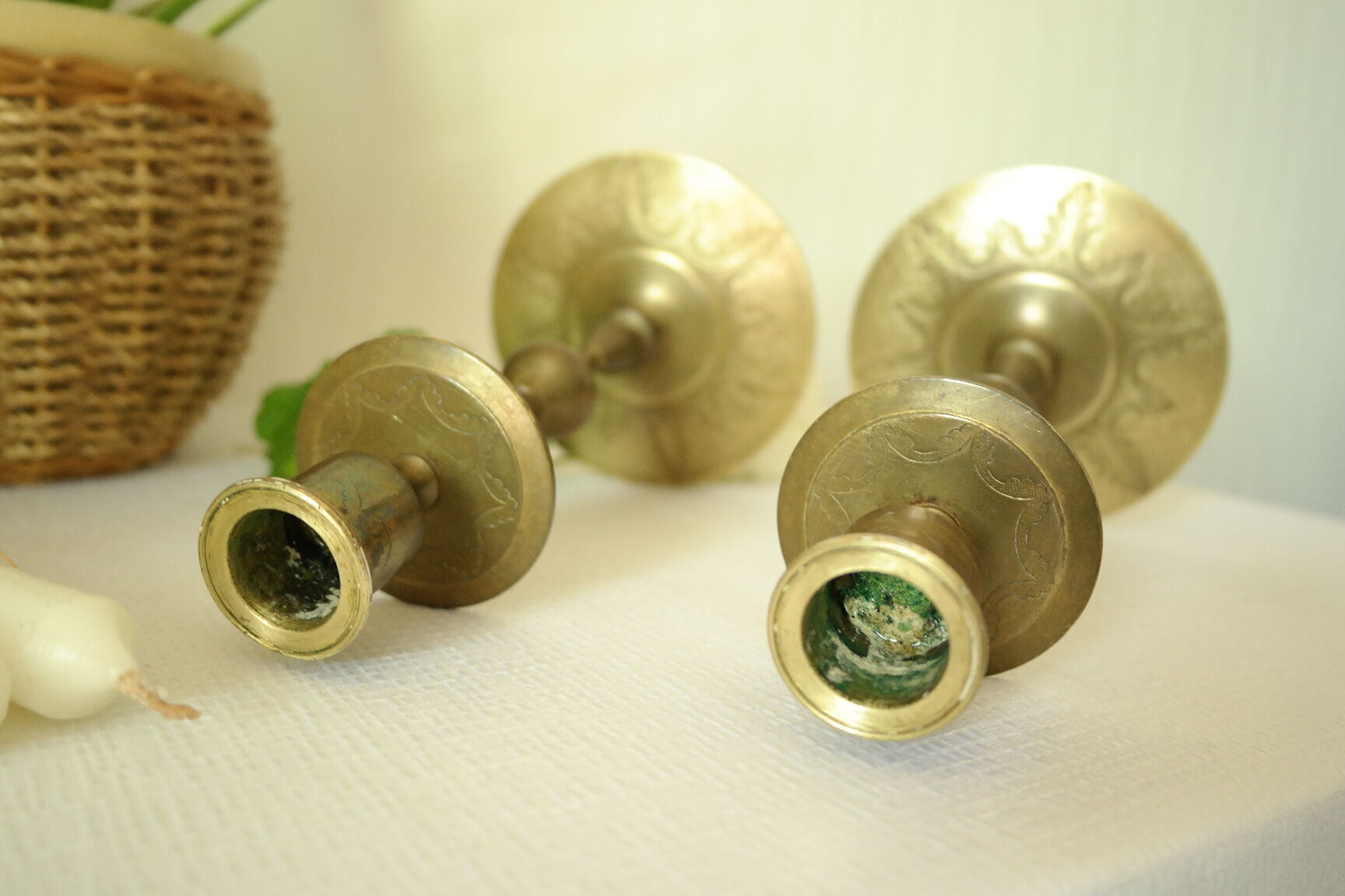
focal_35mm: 33
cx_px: 672
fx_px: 1233
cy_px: 448
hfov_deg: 57.2
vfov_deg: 40.0
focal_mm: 22
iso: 800
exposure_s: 1/40
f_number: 5.6
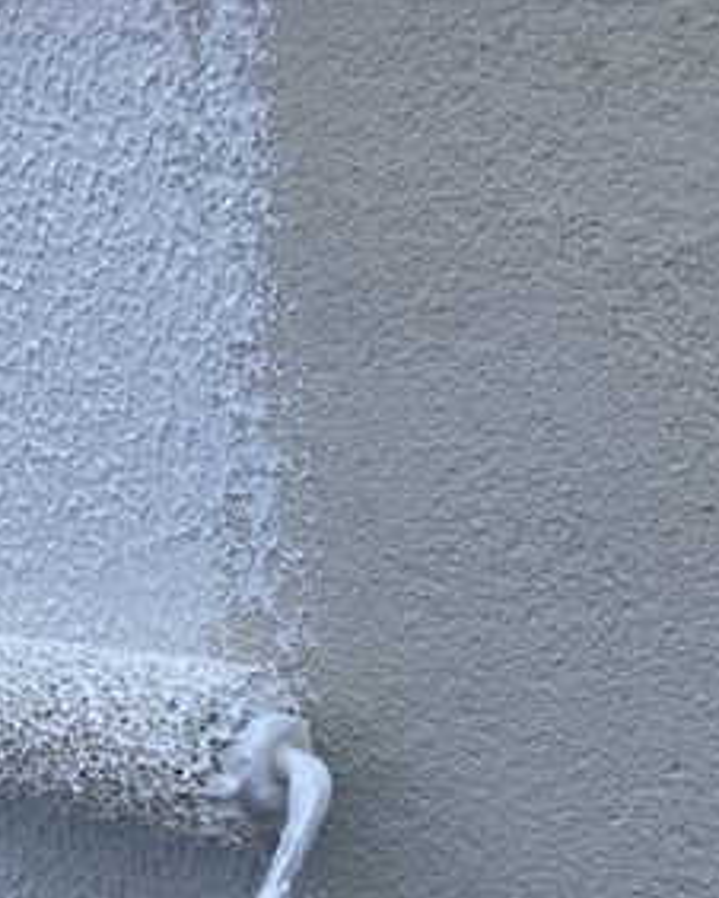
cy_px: 697
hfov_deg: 23.3
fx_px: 1647
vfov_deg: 29.9
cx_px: -54
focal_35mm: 62
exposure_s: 1/200
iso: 20
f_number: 1.8
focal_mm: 3.99
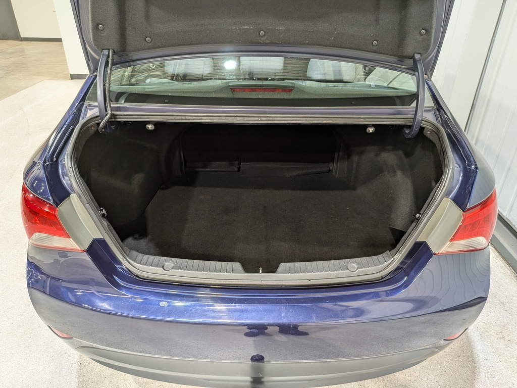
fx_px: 358
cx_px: 258
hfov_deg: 71.6
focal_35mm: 24
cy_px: 194
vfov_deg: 56.8
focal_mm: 4.53
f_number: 1.7
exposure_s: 1/120
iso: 175
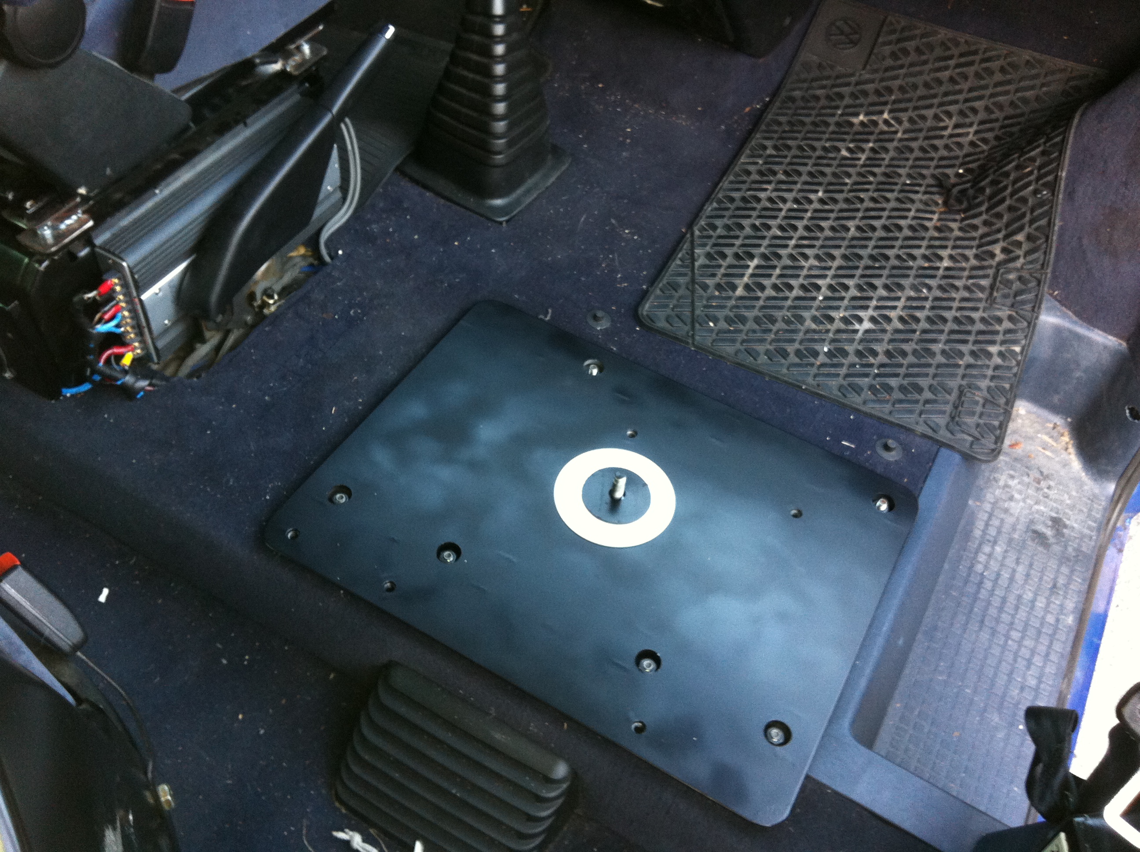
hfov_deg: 52.7
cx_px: 570
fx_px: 1151
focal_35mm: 35
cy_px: 426
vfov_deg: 40.6
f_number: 2.8
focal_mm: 3.85
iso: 125
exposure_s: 1/15
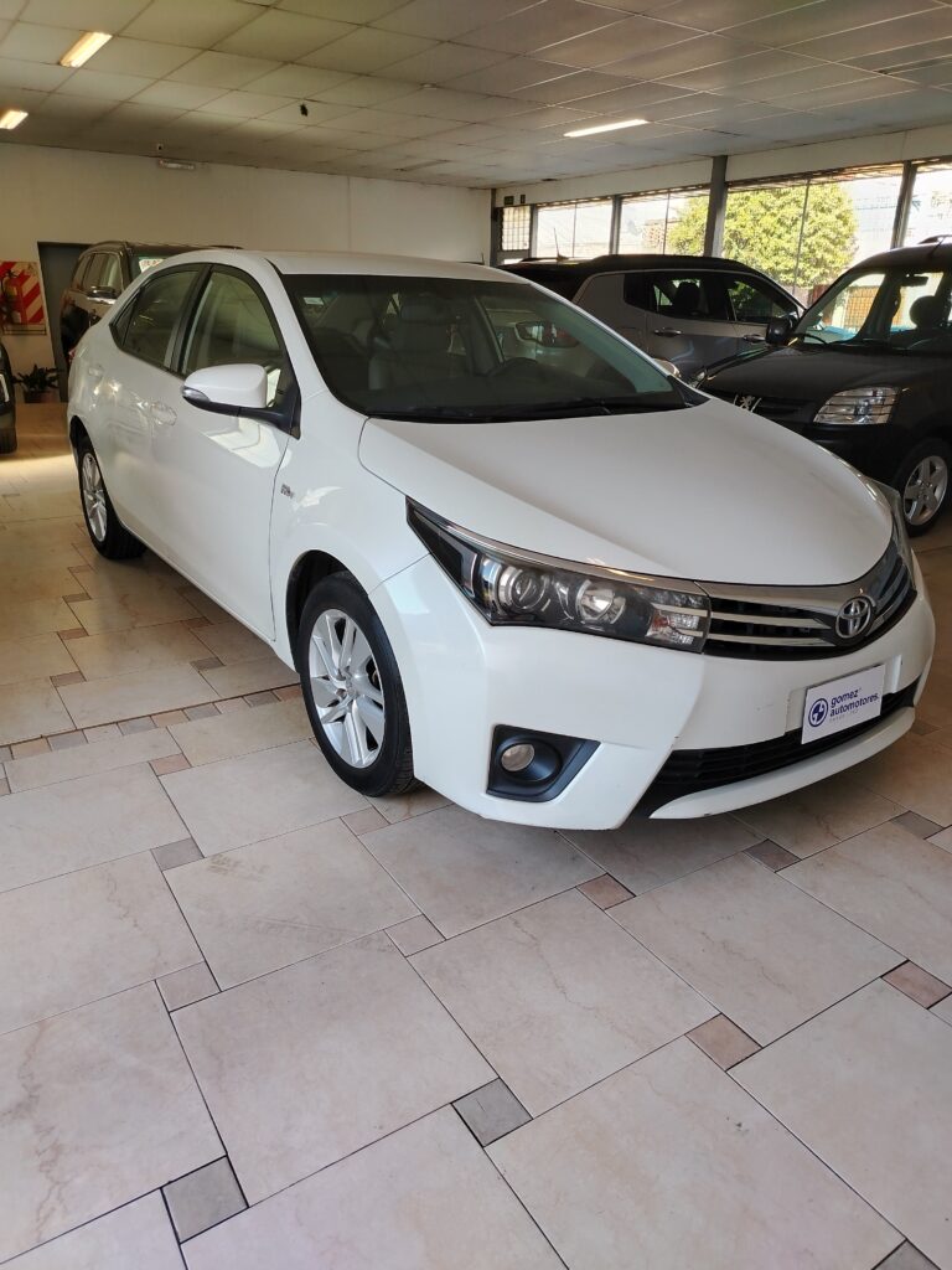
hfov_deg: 56.8
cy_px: 635
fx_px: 880
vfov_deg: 71.6
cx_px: 476
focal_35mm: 24
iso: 184
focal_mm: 5.25
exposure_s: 1/100
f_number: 1.75
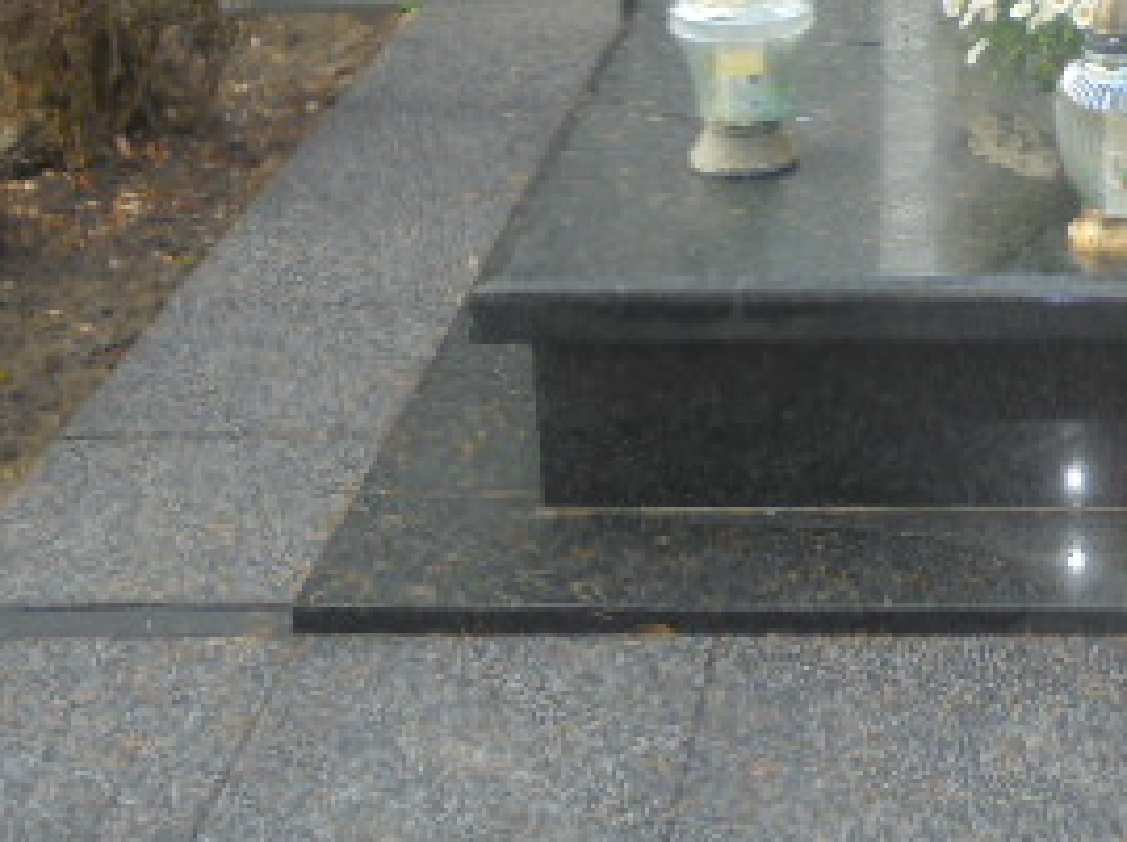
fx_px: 2634
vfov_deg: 17.7
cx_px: 997
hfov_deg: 23.6
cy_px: -4
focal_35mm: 81
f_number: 4
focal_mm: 6.1
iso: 100
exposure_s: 1/80
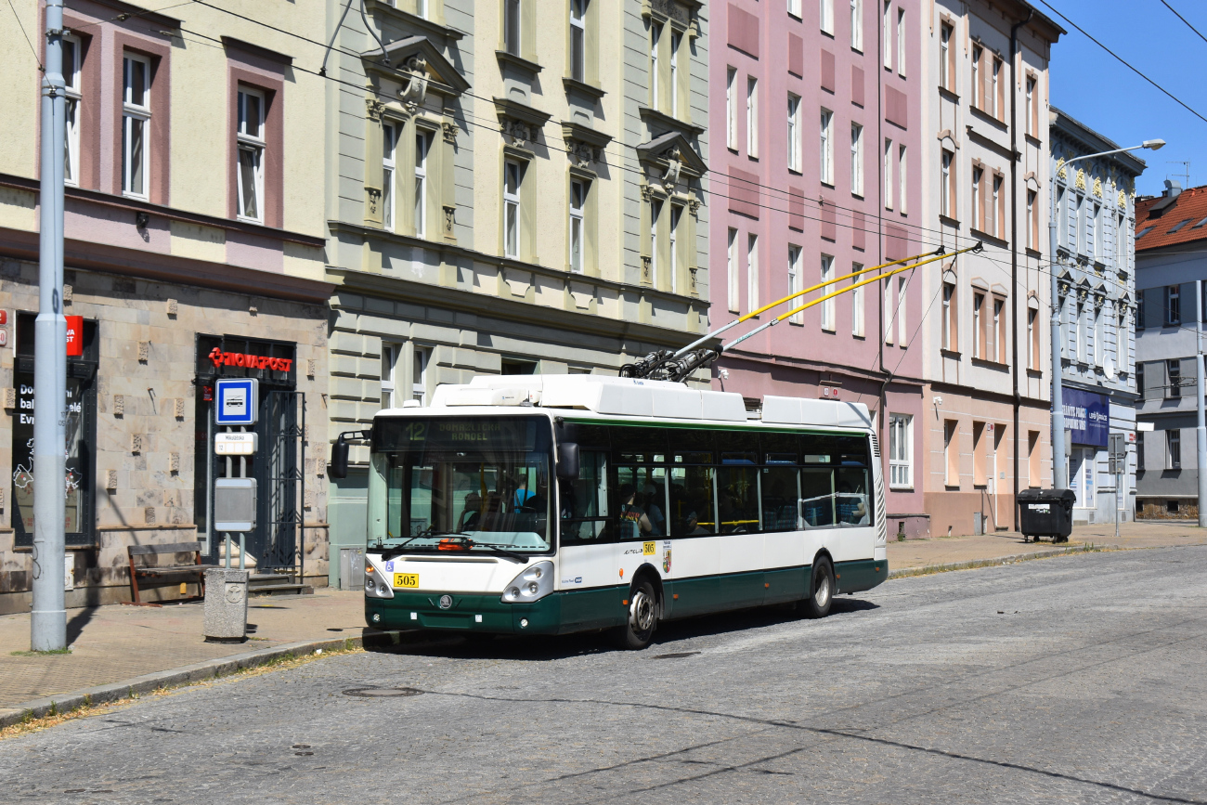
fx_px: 2263
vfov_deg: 20.2
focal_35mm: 68
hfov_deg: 29.9
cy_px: 402
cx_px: 604
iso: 200
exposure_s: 1/500
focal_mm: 45
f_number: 11
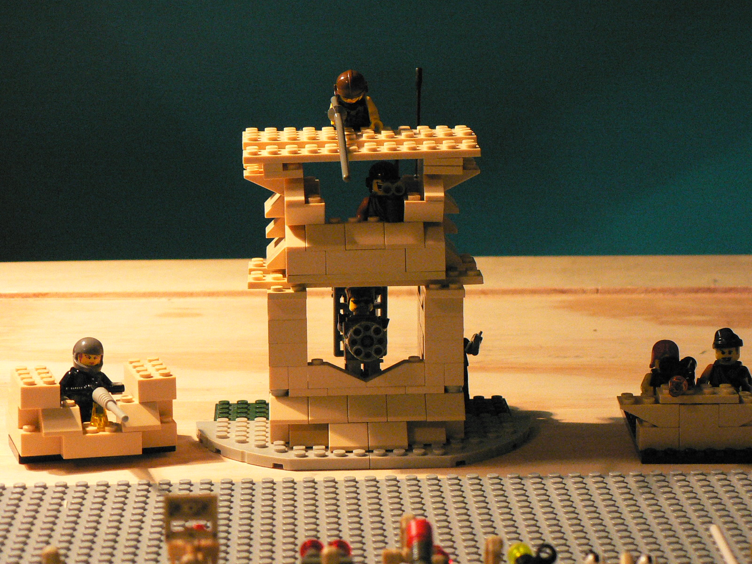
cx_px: 376
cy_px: 282
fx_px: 2259
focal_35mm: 104
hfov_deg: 18.9
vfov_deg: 14.2
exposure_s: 1/20
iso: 400
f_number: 3.2
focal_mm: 17.3
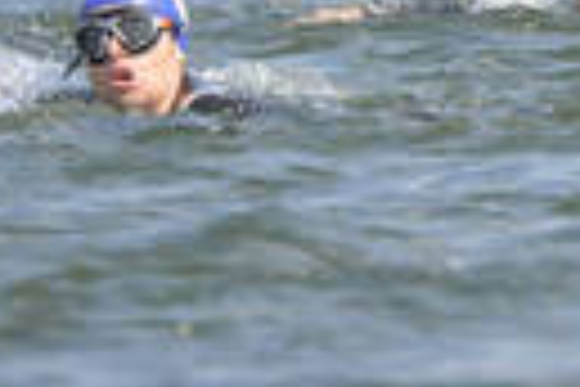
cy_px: -524
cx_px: 1057
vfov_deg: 0.6
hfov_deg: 0.9
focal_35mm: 2291
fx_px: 36908
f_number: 6.3
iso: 800
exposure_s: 1/4000
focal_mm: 460
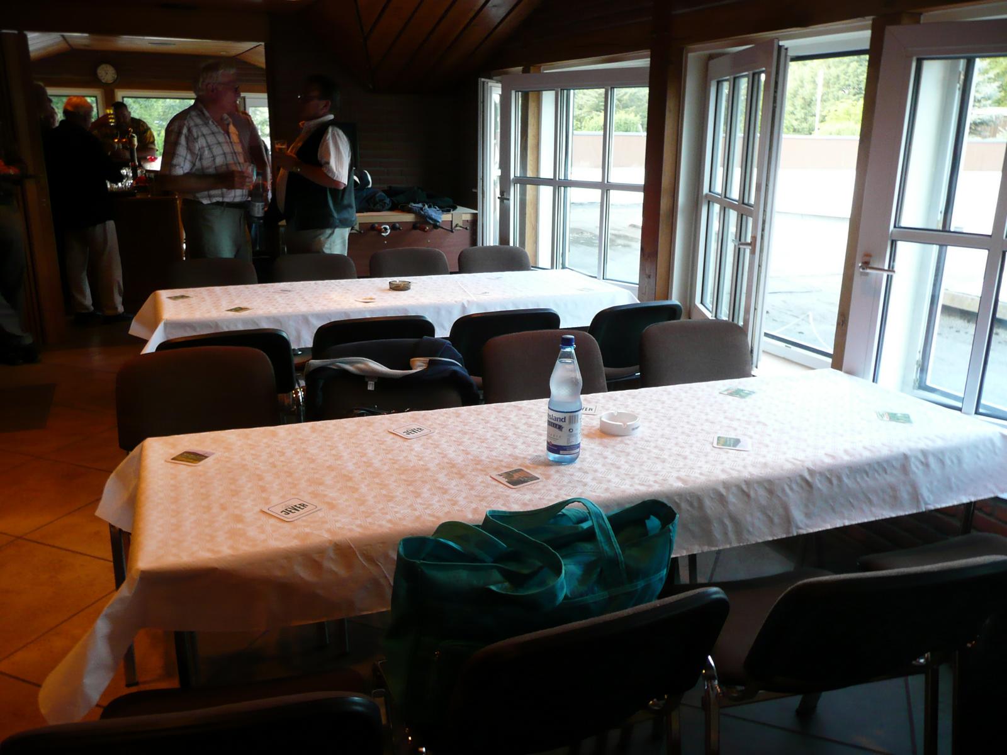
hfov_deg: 63.4
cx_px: 504
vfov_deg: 49.7
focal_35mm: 28
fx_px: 815
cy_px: 378
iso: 200
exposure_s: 1/15
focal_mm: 4.6
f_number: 3.3
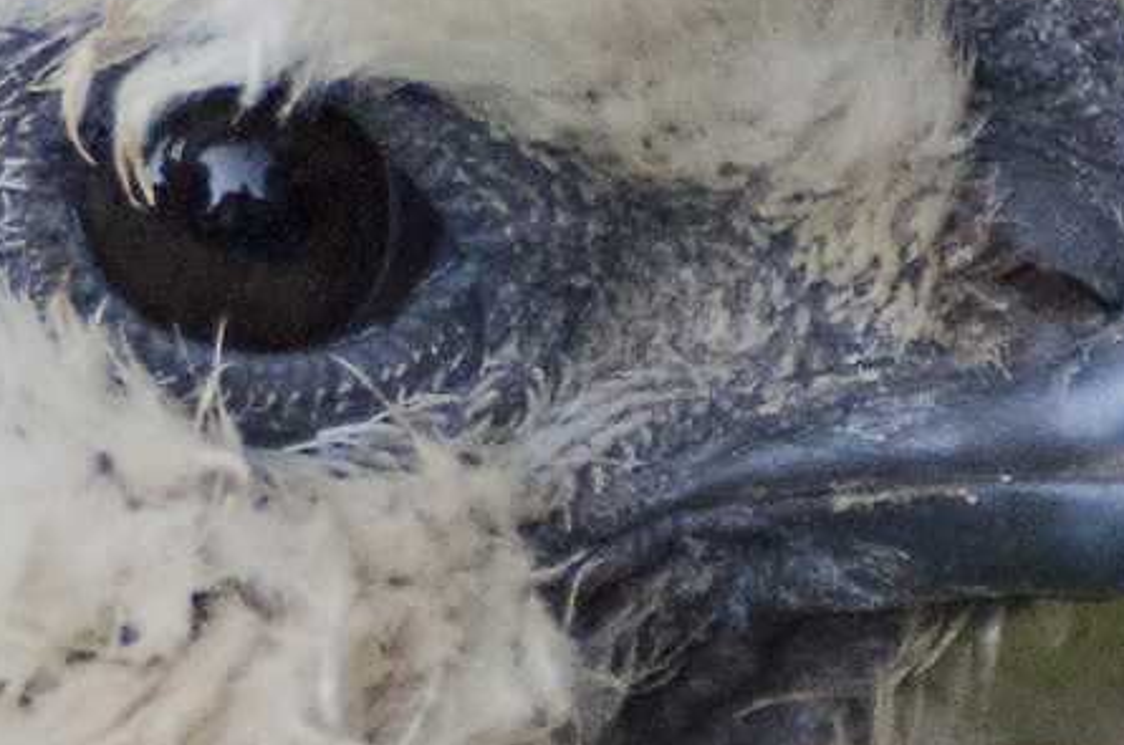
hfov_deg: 0.9
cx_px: 470
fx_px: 75671
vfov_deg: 0.6
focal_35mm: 2428
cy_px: 112
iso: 1600
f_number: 5.6
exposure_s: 1/1600
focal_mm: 300
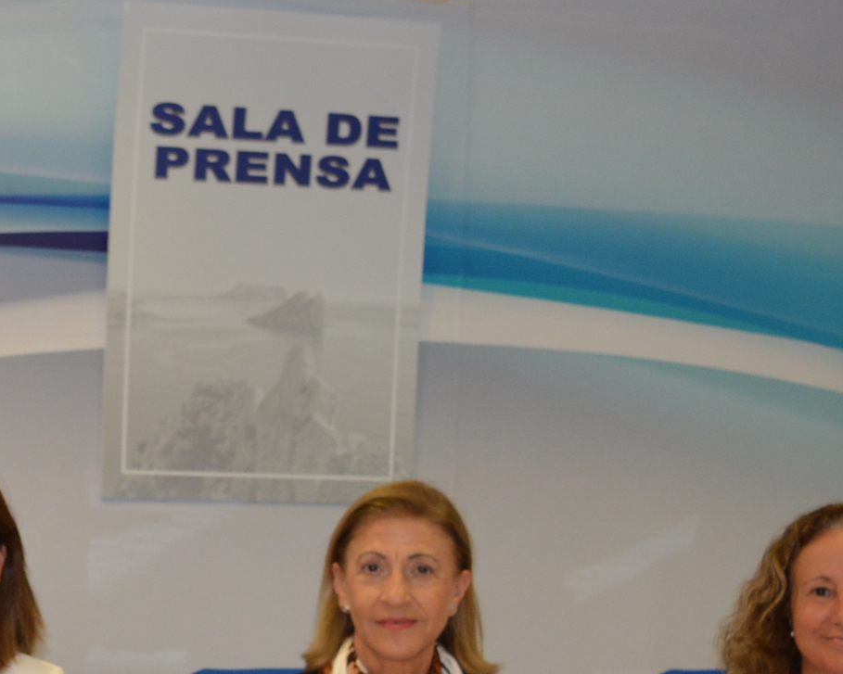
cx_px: -69
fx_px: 2545
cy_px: 674
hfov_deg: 18.2
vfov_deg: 14.8
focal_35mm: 102
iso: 400
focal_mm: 22
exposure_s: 1/60
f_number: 4
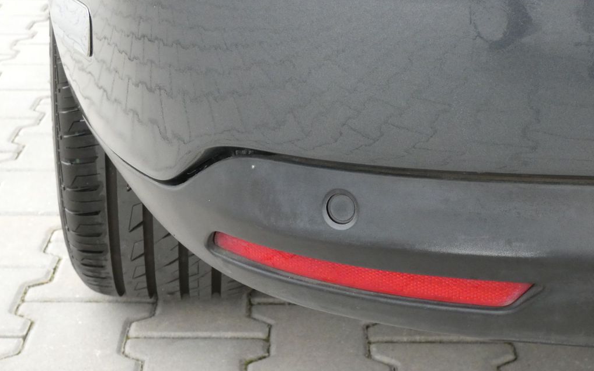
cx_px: 298
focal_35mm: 79
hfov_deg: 26.2
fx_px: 1279
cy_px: 174
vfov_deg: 16.5
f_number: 5.6
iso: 800
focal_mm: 13.3
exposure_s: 1/80
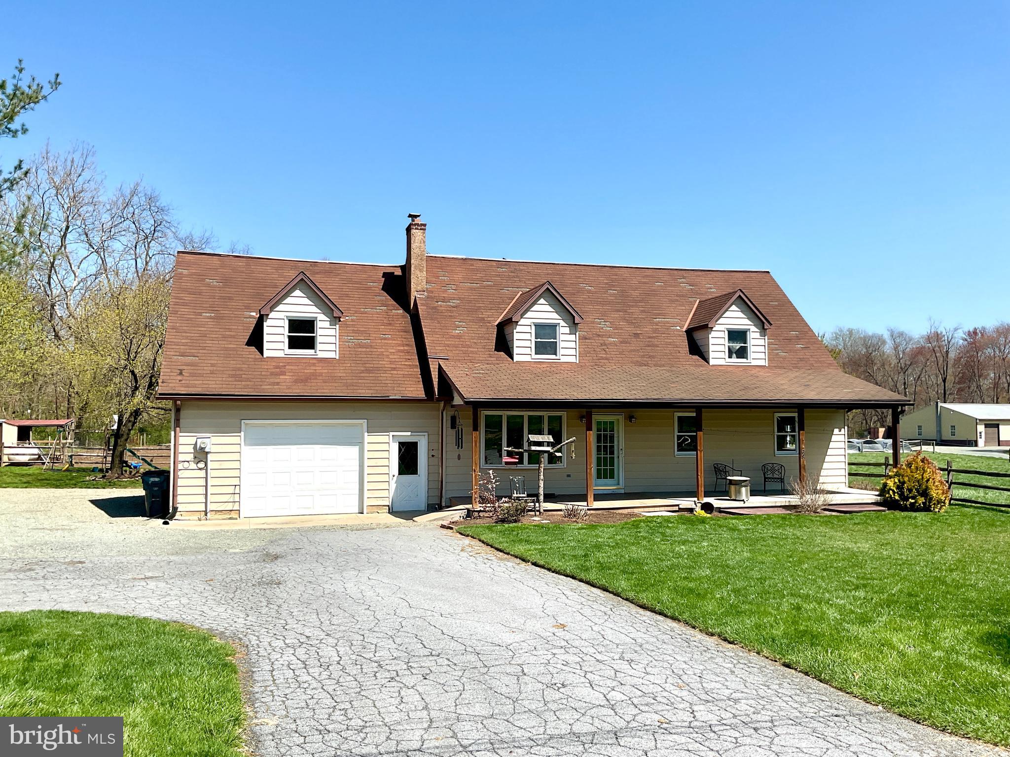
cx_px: 505
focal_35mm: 29
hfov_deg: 61.7
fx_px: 846
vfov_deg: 48.2
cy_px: 378
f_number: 1.8
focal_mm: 3
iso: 16
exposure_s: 1/2141
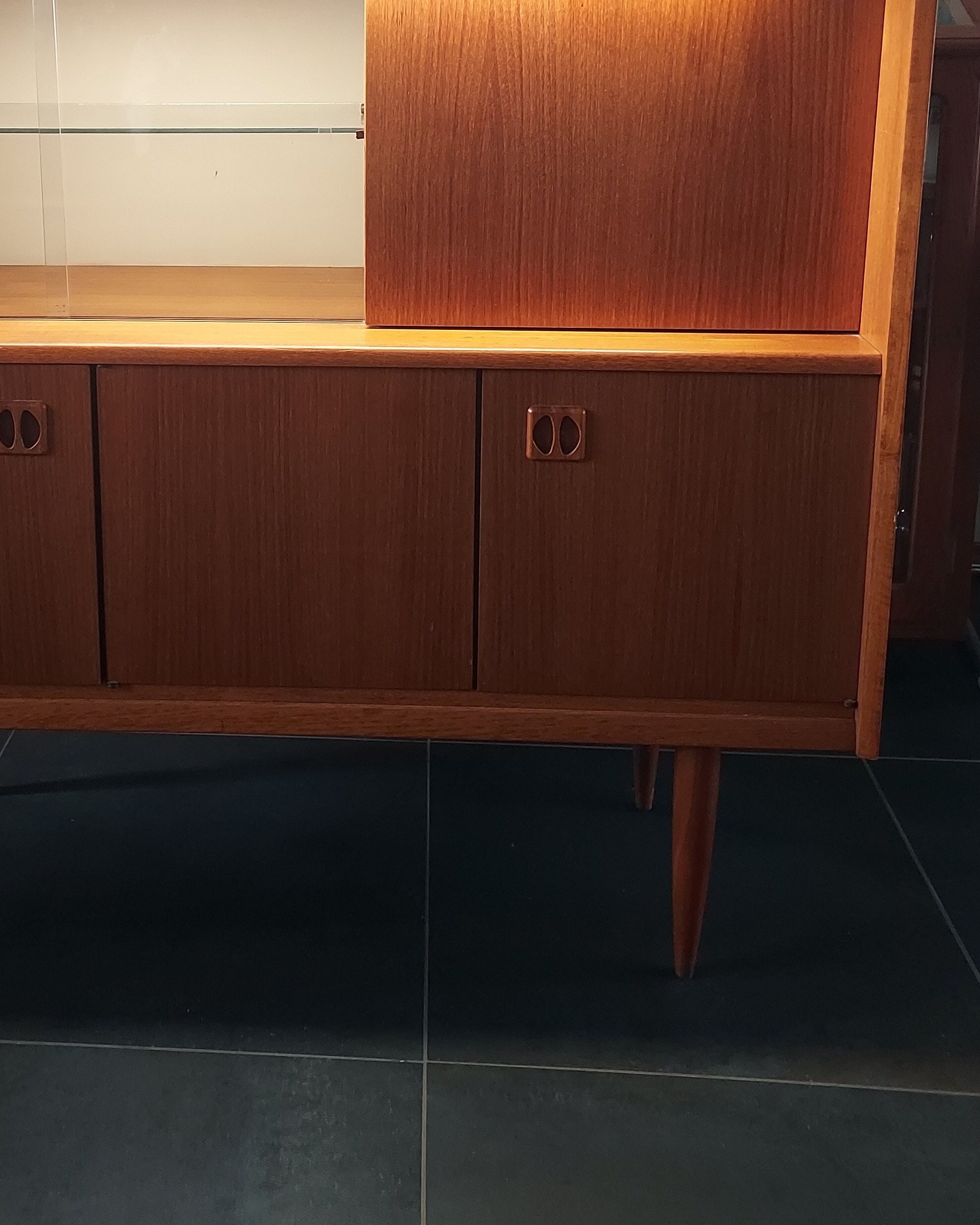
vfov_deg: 45.4
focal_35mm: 38
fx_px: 1378
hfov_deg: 38.7
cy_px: 240
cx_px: 327
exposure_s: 1/50
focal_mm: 4.6
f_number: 1.8
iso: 320
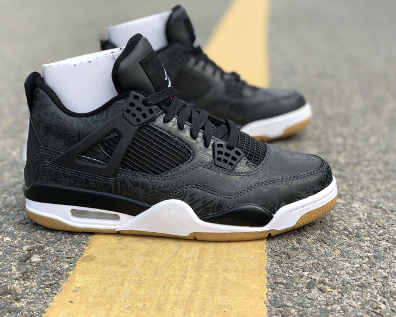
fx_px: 644
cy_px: 159
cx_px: 188
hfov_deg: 34.2
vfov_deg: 27.6
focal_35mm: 55
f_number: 2.4
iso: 16
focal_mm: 6
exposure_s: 1/265
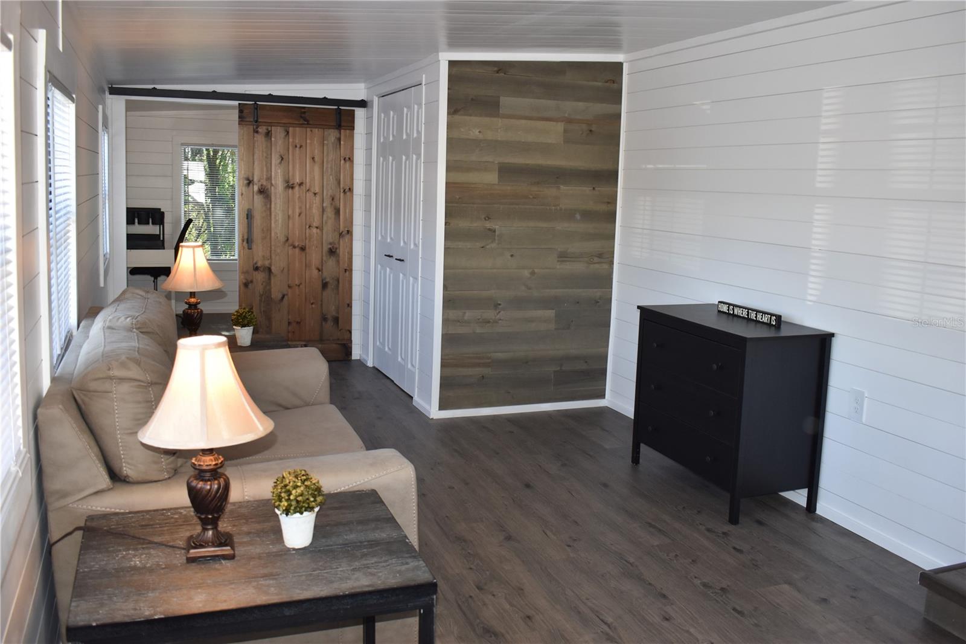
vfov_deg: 40.0
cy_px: 322
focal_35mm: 33
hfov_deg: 57.2
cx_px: 483
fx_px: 885
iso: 720
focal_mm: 22
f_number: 5
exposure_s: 1/200
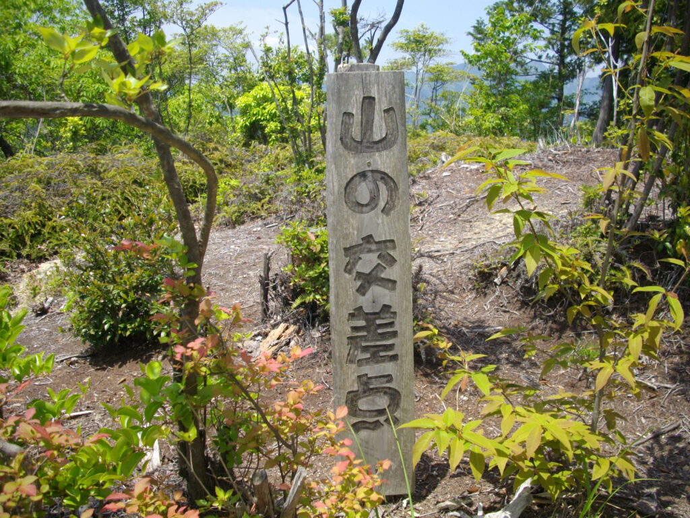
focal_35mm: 37
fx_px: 738
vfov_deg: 38.7
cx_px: 345
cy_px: 259
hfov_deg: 50.1
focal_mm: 6.2
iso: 100
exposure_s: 1/250
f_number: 5.6
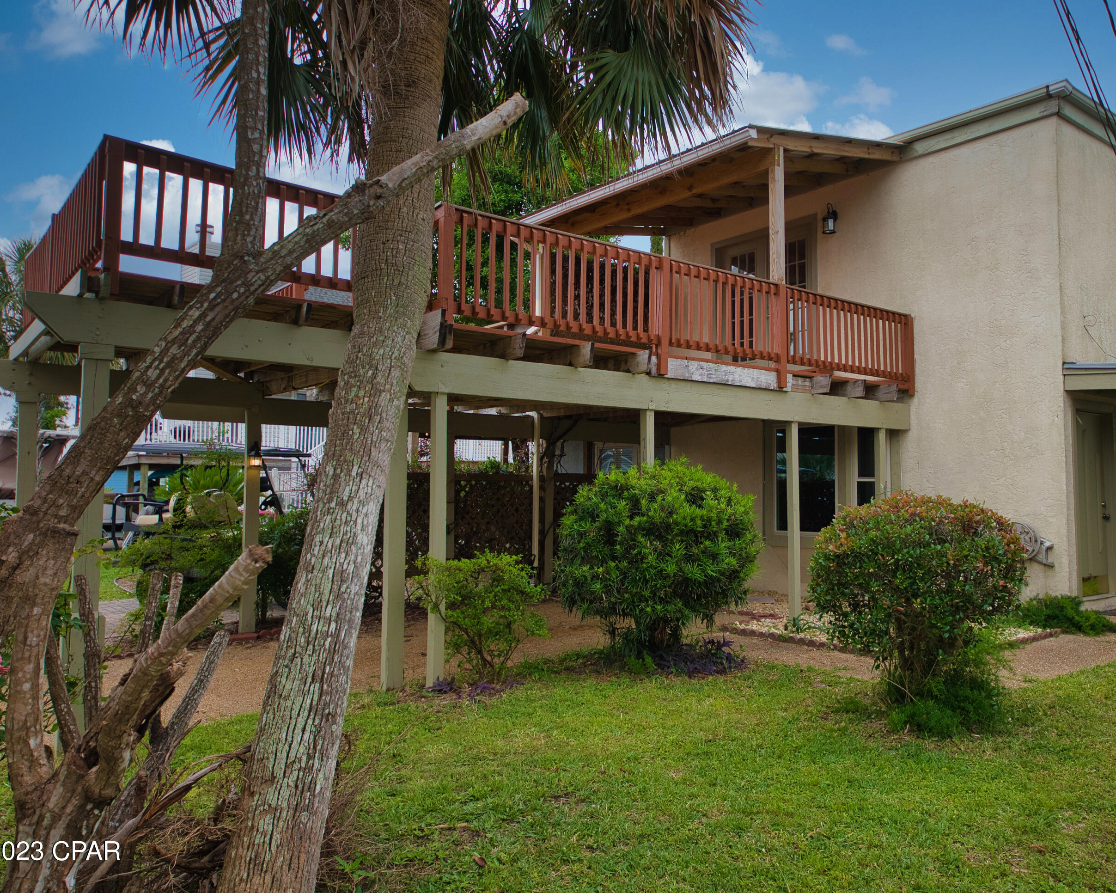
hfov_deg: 61.8
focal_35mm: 28
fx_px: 925
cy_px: 430
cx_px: 659
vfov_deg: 51.5
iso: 180
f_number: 5.6
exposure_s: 1/250
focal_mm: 16
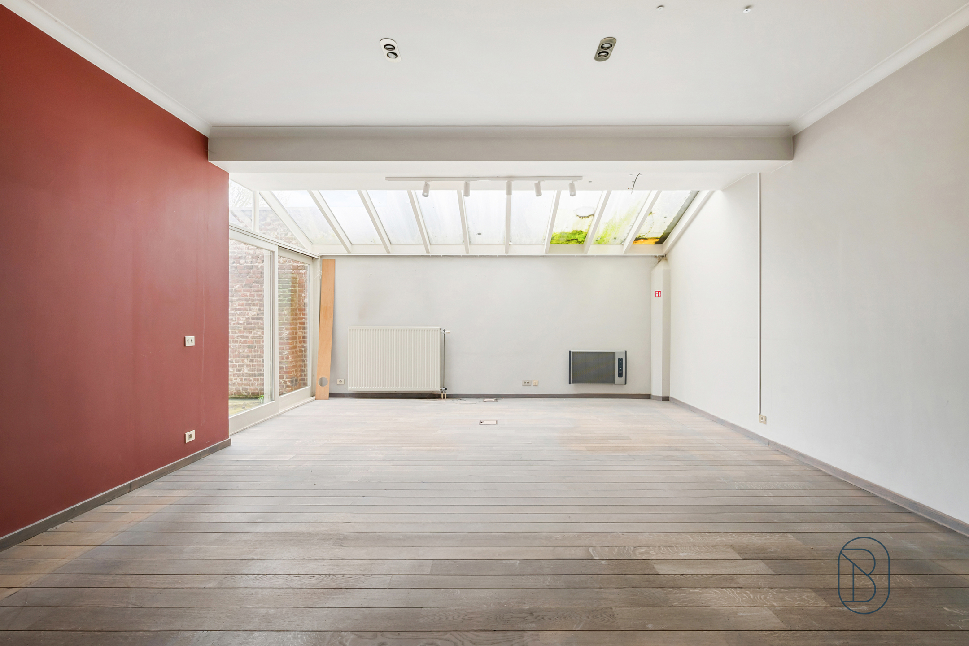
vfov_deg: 70.4
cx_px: 484
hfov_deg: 93.3
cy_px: 323
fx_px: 458
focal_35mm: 17
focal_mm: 17
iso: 320
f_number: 10
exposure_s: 1/6
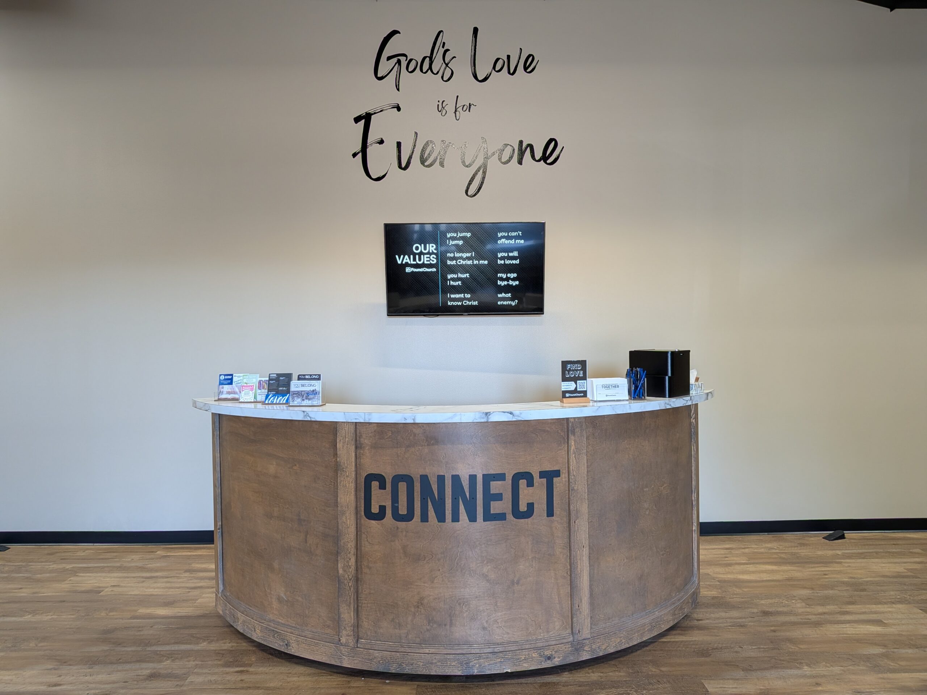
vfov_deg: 56.8
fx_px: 643
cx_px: 464
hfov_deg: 71.6
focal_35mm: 24
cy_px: 348
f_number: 1.7
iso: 52
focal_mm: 4.53
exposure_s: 1/120
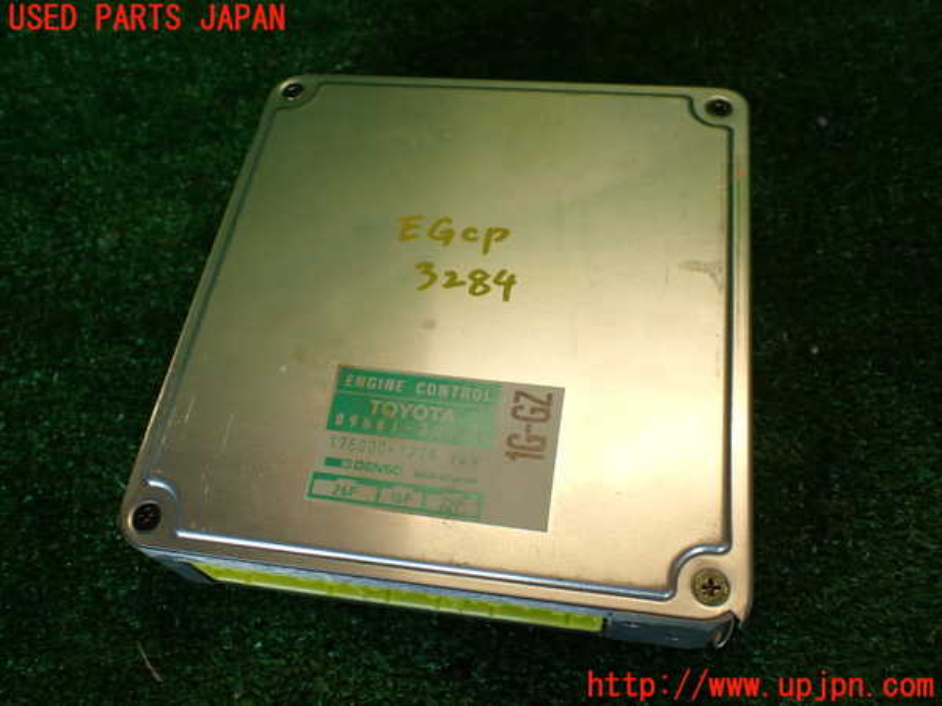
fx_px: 816
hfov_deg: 60.0
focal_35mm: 30
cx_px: 471
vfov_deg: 46.8
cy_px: 353
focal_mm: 5.4
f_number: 2.3
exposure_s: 1/100
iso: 100
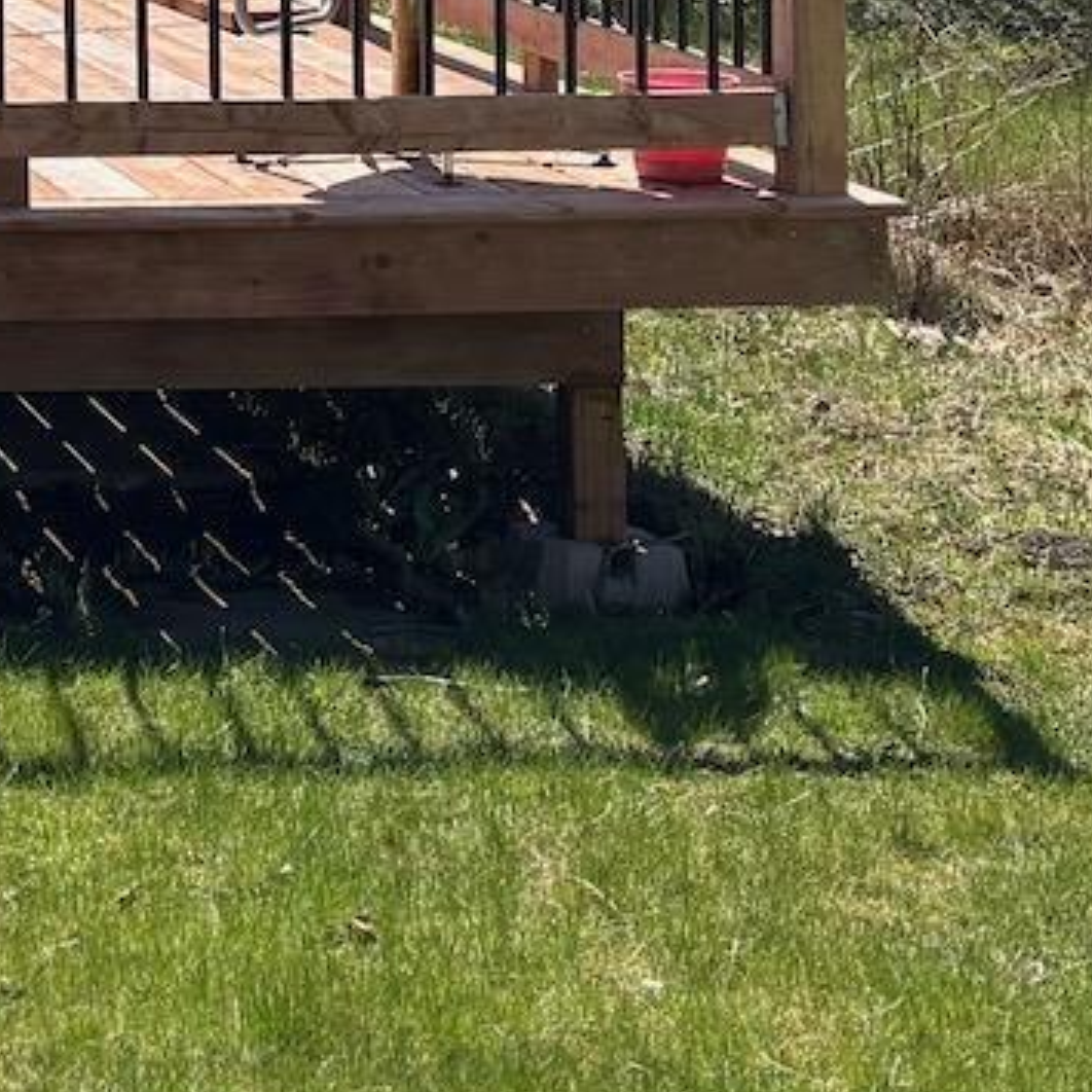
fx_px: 3712
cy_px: -571
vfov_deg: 15.4
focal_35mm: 104
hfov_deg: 15.1
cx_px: -685
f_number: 1.6
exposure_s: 1/2857
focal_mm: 5.96
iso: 50
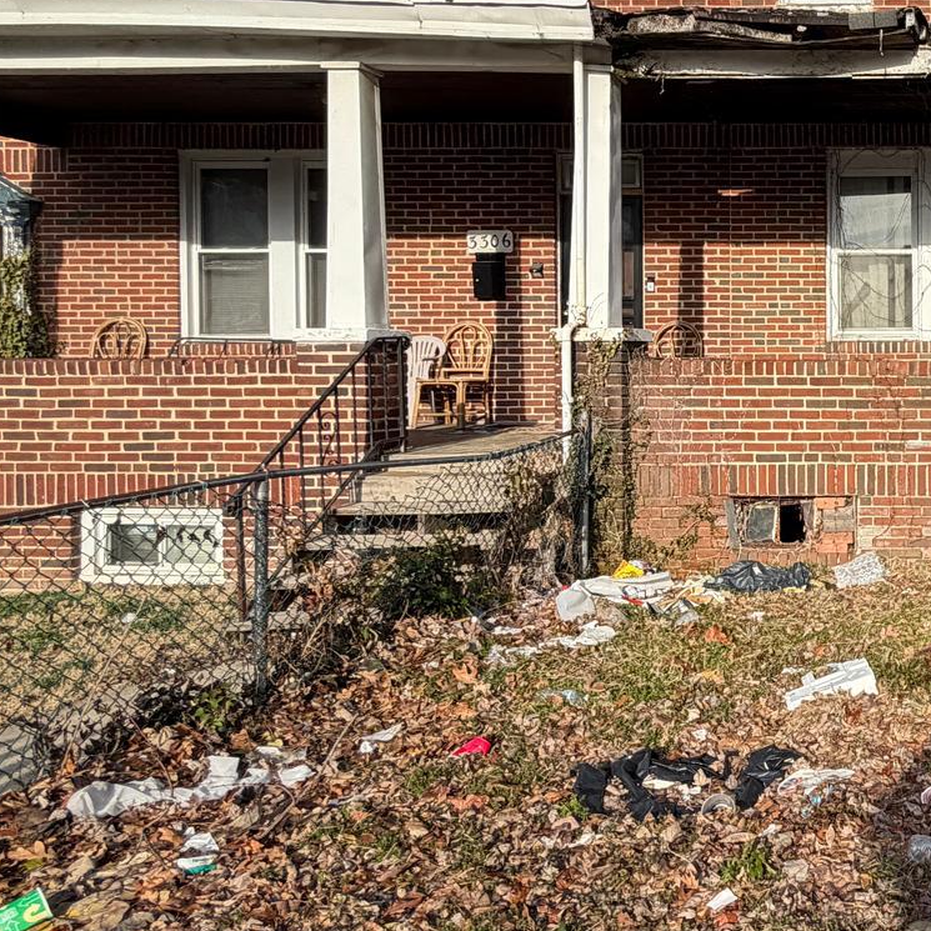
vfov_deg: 48.1
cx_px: 1062
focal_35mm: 34
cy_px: 362
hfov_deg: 38.5
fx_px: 1035
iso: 40
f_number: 2.2
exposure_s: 1/742
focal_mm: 2.22
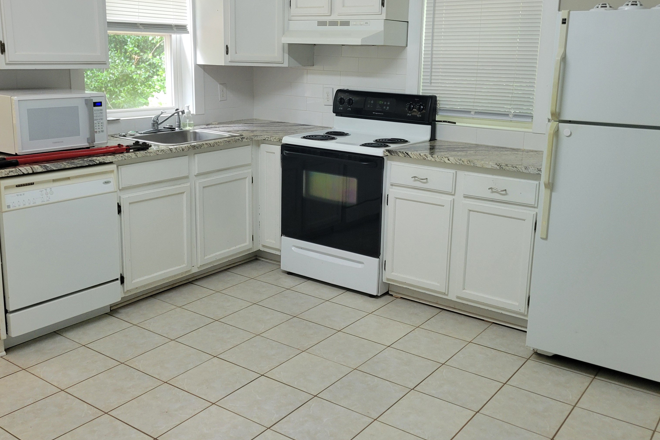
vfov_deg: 36.9
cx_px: 341
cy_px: 206
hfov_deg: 53.1
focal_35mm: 36
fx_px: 660
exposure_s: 1/120
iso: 200
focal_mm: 5.4
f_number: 1.8
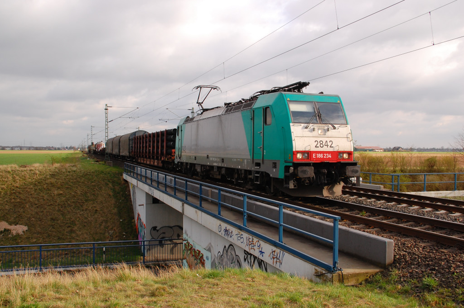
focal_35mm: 38
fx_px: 483
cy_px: 154
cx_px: 232
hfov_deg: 51.3
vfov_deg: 35.4
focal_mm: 25
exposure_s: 1/500
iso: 400
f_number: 7.1
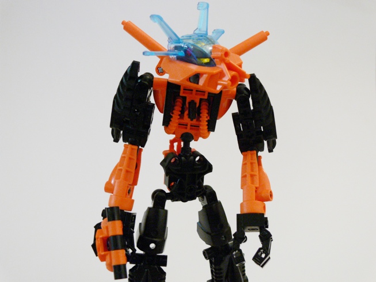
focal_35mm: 47
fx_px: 511
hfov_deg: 40.4
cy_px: 141
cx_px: 188
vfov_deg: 30.9
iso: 200
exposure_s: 1/8
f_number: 3.2
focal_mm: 10
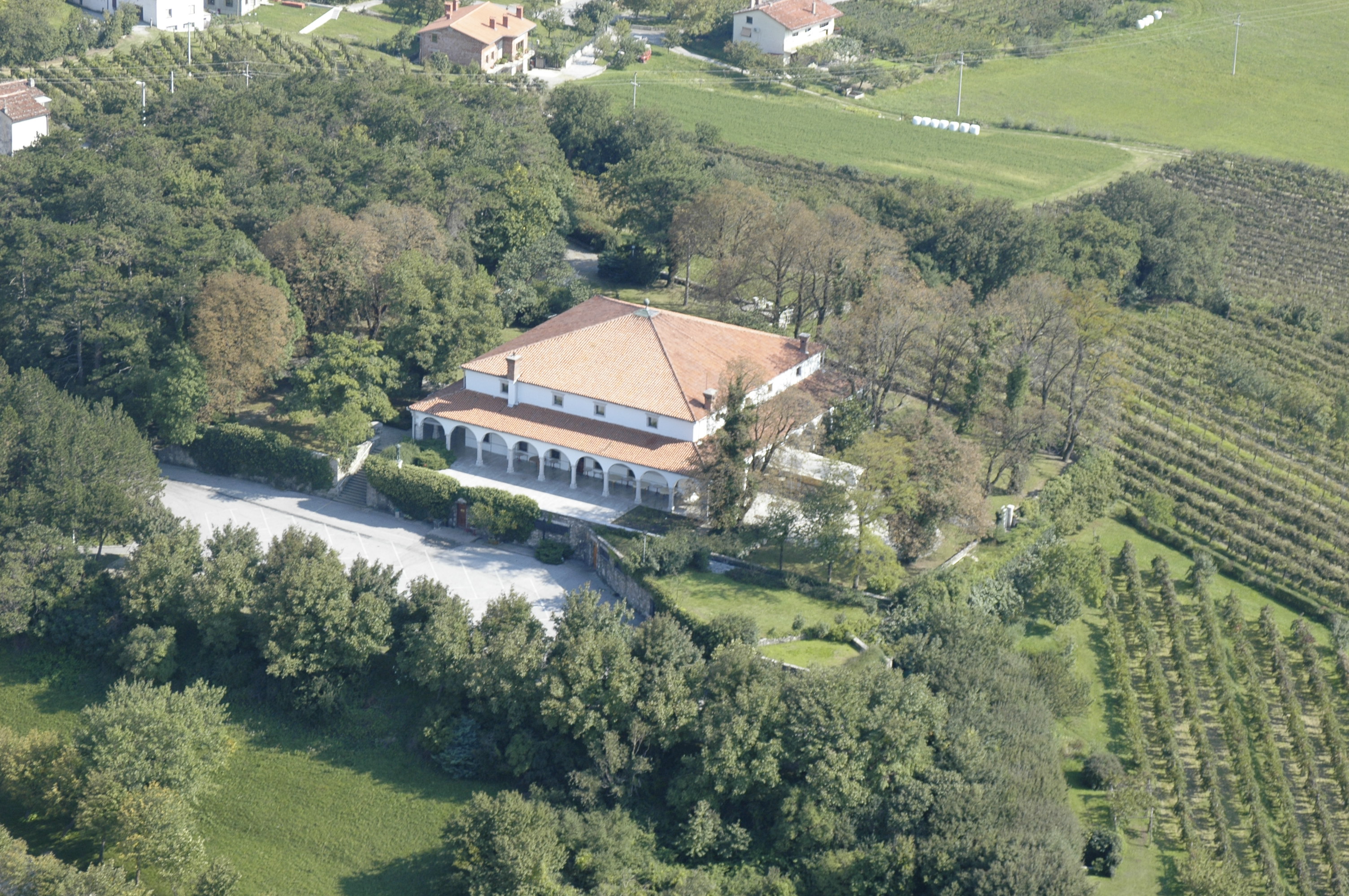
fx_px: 4212
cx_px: 674
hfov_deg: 18.2
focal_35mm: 112
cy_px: 448
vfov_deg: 12.2
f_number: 6.3
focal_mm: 75
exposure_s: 1/400
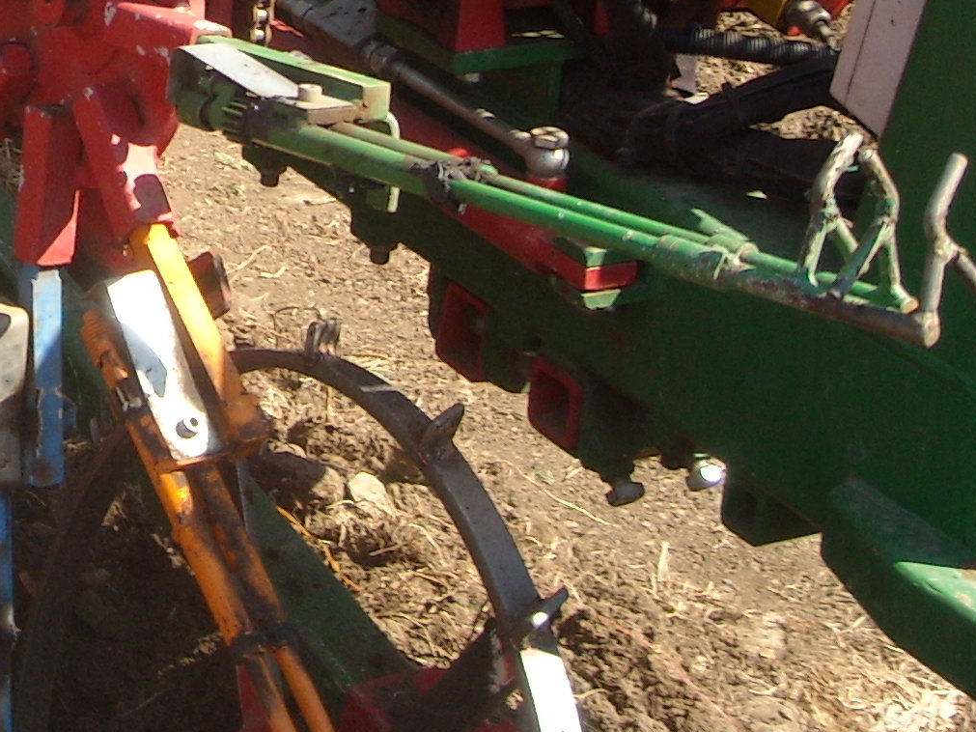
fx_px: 3186
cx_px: -264
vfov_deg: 12.3
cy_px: -433
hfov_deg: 16.5
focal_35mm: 113
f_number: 2.8
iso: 64
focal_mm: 5.7
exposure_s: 1/384
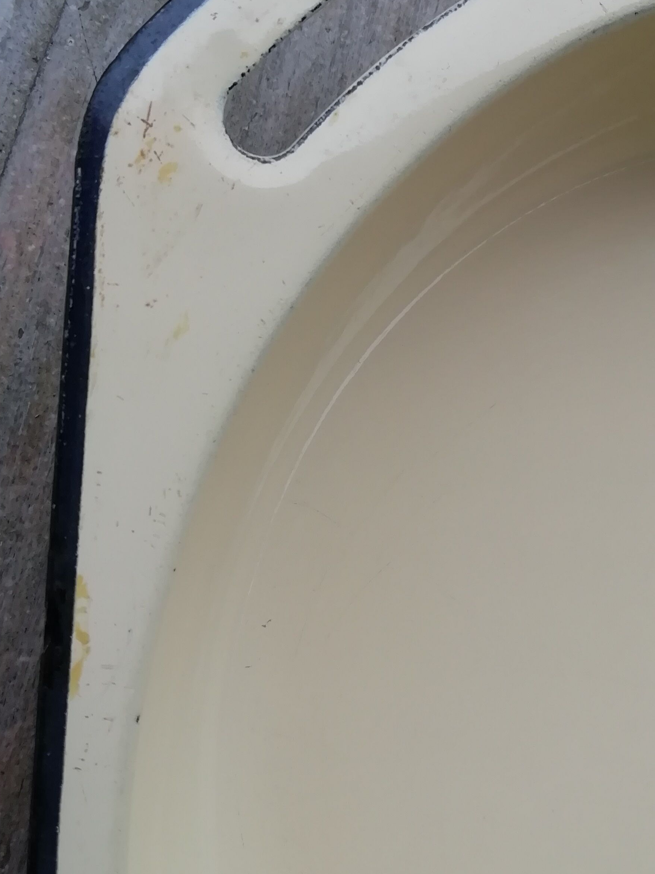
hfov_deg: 31.3
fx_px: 1161
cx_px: 420
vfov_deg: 41.1
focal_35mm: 46
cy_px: 353
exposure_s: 1/100
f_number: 2.2
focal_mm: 3.21
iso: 64
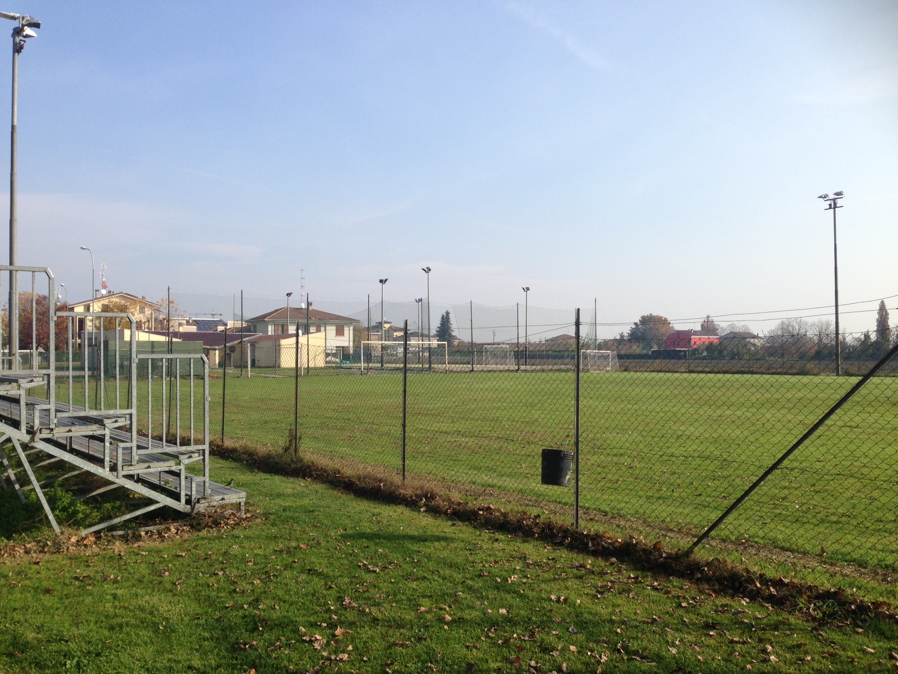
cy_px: 337
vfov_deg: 42.9
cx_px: 449
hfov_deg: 55.4
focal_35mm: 33
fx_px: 856
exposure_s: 1/1261
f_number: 2.4
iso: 50
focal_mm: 4.12
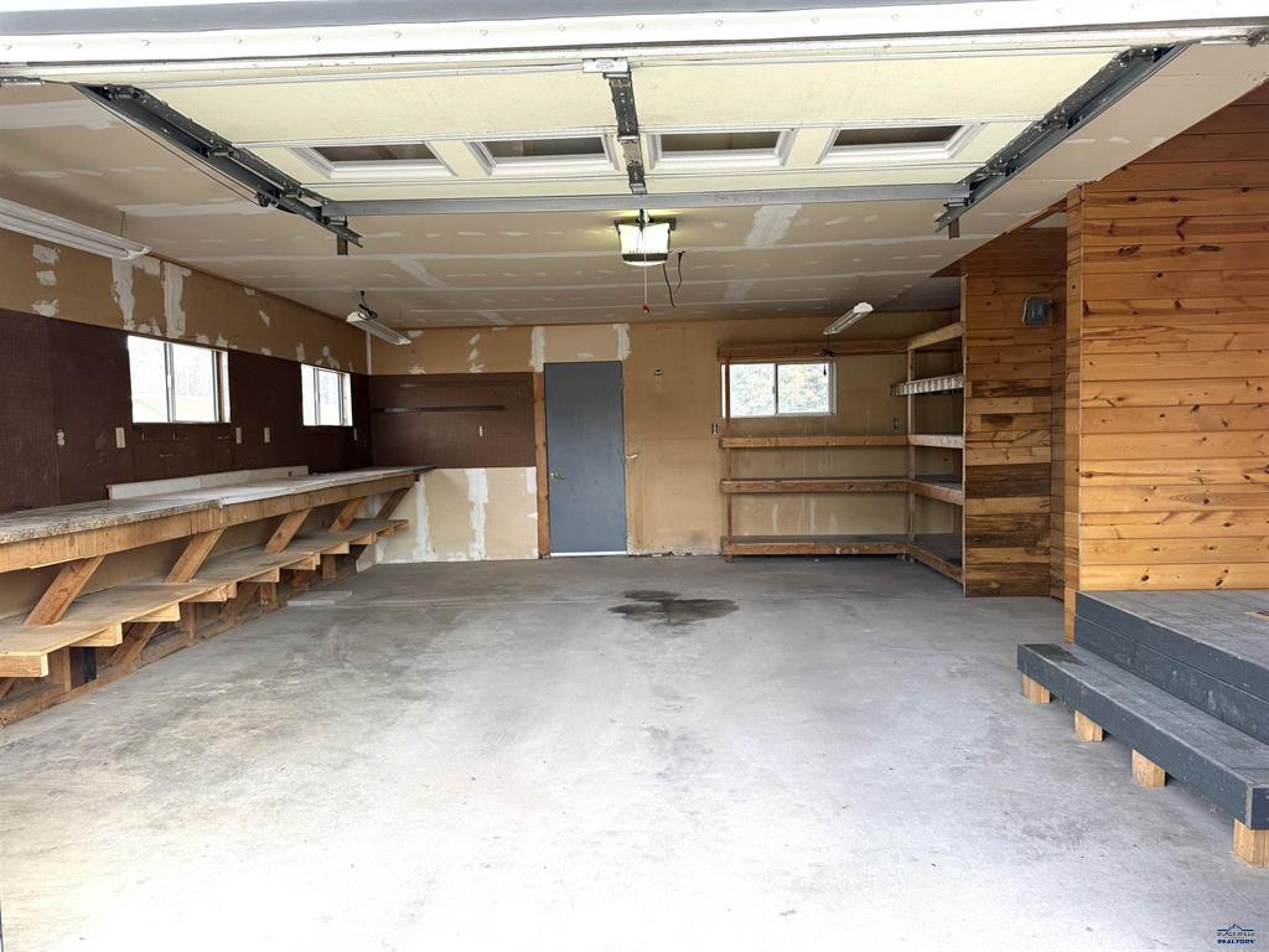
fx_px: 880
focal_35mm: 24
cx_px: 634
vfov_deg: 56.8
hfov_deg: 71.6
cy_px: 476
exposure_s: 1/161
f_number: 1.78
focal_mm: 6.76
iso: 64
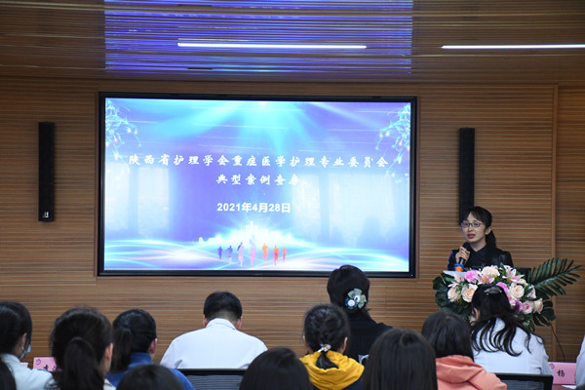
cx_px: 292
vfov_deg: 15.2
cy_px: 195
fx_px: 1462
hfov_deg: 22.6
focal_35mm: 90
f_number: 5
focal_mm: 60
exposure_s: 1/100
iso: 2500
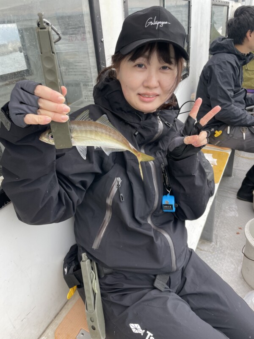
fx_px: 254
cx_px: 127
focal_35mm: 26
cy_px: 170
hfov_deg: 53.1
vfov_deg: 67.3
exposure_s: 1/121
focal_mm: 4.2
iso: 50
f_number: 1.6
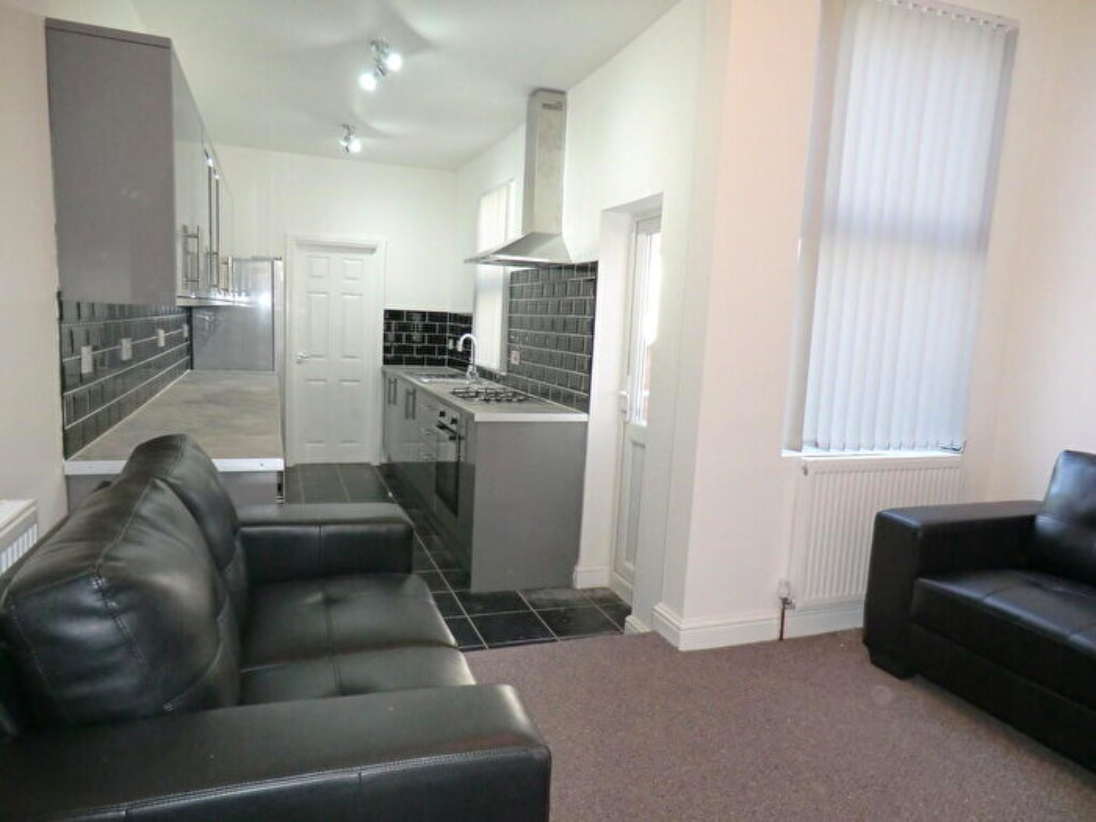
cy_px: 411
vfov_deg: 56.8
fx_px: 760
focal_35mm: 24
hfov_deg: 71.6
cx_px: 548
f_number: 3.2
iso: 400
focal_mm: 4.3
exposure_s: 1/60
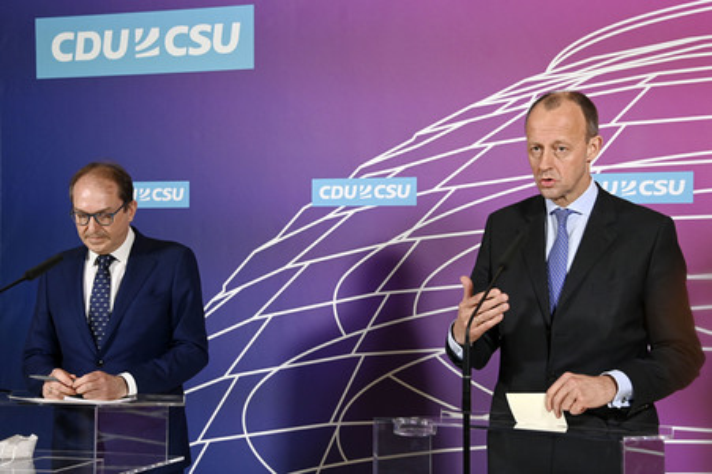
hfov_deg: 31.0
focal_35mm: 65
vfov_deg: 20.9
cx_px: 356
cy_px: 237
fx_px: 1285
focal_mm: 65
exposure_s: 1/250
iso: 3200
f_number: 5.6
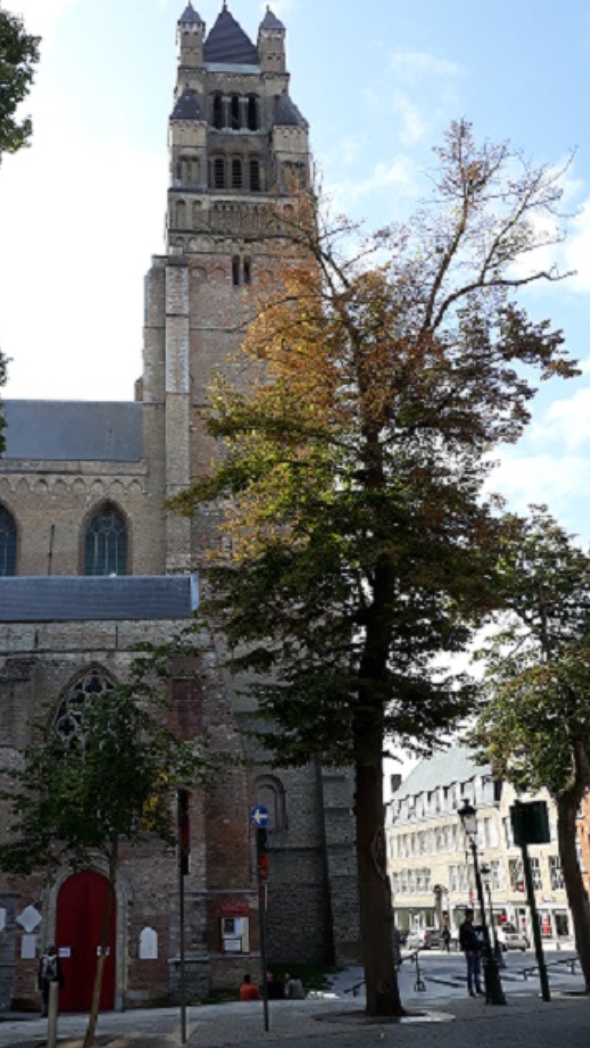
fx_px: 833
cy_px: 515
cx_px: 191
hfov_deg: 38.5
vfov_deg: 64.3
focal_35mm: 30
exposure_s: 1/662
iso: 40
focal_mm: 3.71
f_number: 1.7
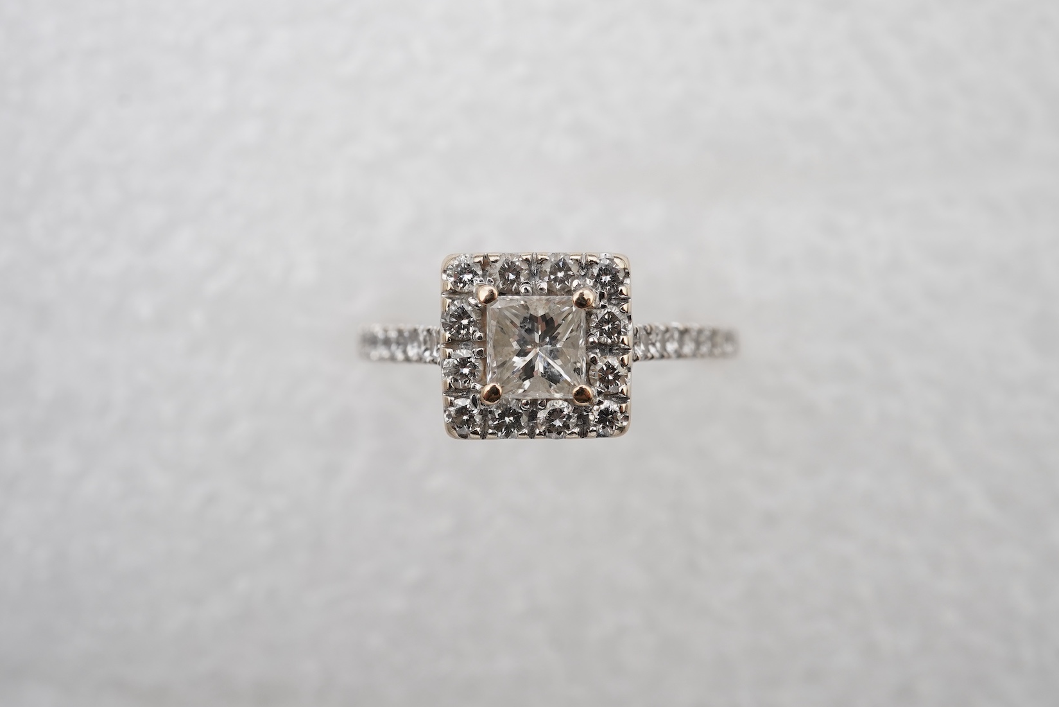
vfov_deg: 29.3
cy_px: 358
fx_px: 1353
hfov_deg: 42.7
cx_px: 538
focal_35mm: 46
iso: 400
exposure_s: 1/125
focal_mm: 30
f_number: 14
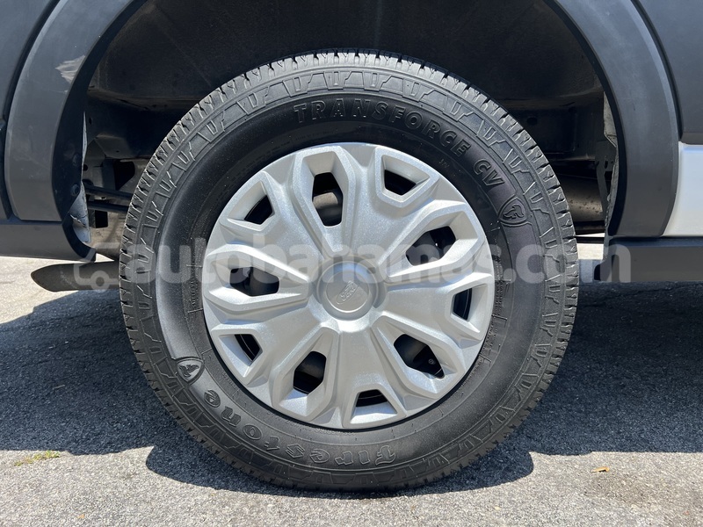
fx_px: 528
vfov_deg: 53.1
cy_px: 264
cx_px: 352
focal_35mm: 26
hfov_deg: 67.3
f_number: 1.5
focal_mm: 5.7
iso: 50
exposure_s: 1/2123
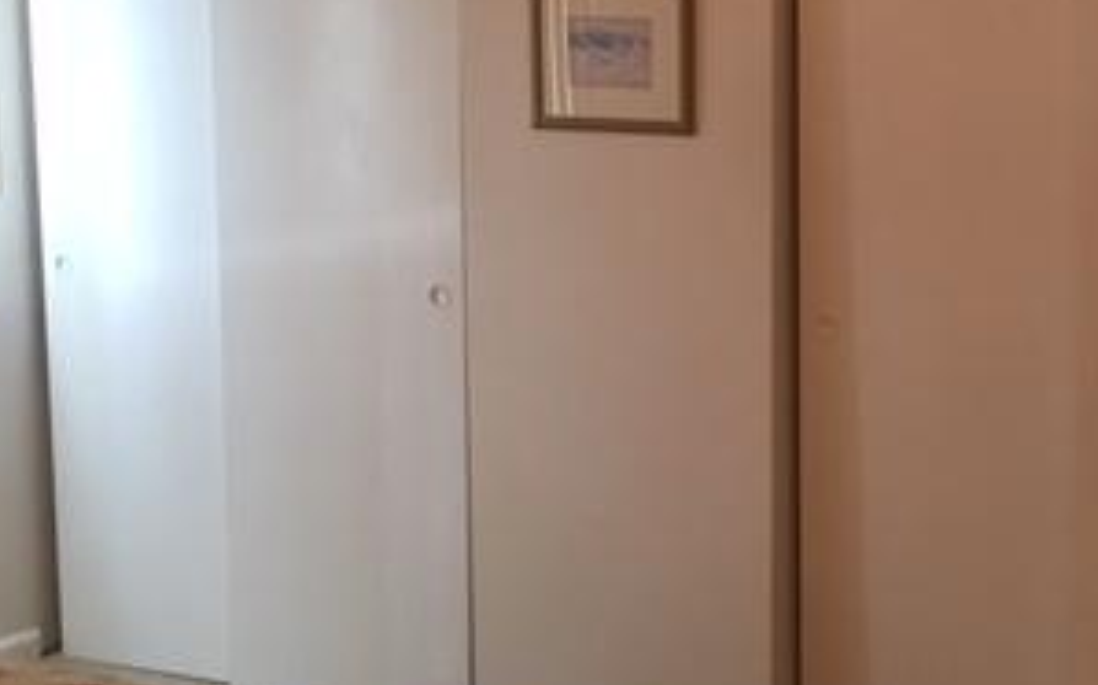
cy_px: 269
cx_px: 840
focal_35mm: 66
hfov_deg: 30.5
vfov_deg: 19.7
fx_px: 1974
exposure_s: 1/30
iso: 125
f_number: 2.2
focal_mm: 4.15
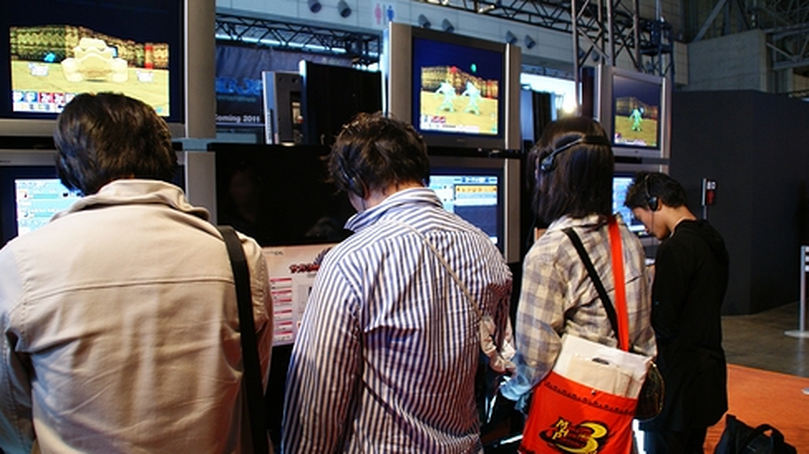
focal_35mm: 29
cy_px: 240
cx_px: 409
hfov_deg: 66.1
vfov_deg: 40.1
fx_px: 622
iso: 400
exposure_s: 1/20
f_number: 3.5
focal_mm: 18
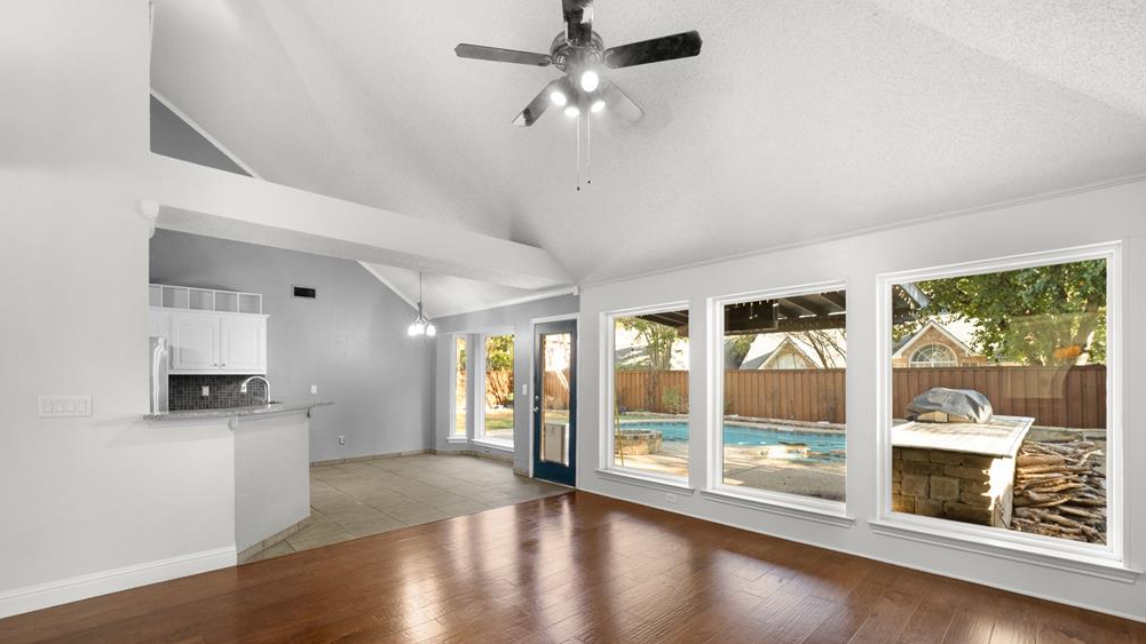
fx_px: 456
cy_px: 382
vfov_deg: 69.9
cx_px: 566
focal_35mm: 15
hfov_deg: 103.0
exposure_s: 1
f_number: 11
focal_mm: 14
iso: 100
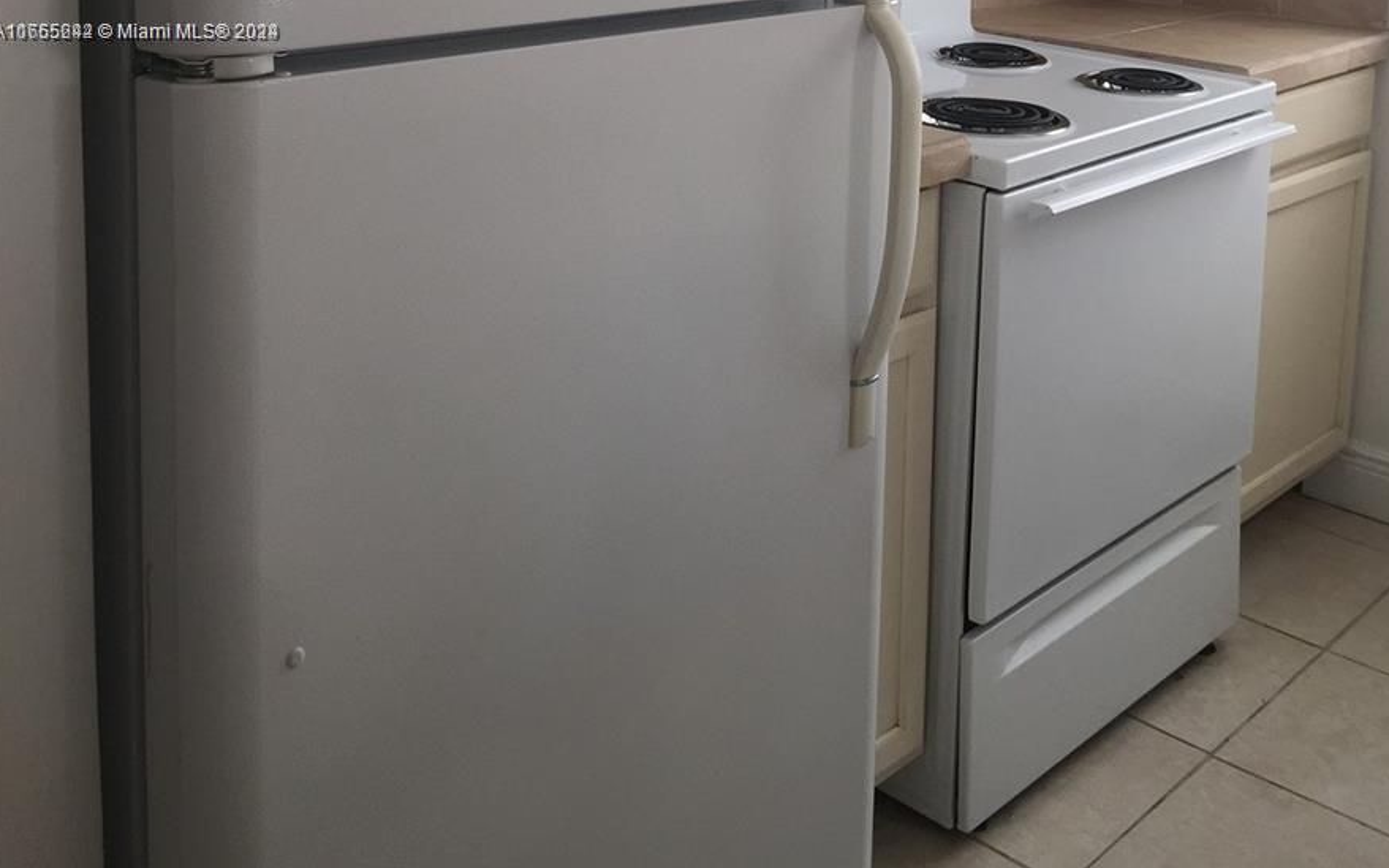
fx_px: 1590
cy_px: 33
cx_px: 701
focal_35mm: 42
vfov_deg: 28.9
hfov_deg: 47.2
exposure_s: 1/120
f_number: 2.2
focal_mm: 4.15
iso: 40
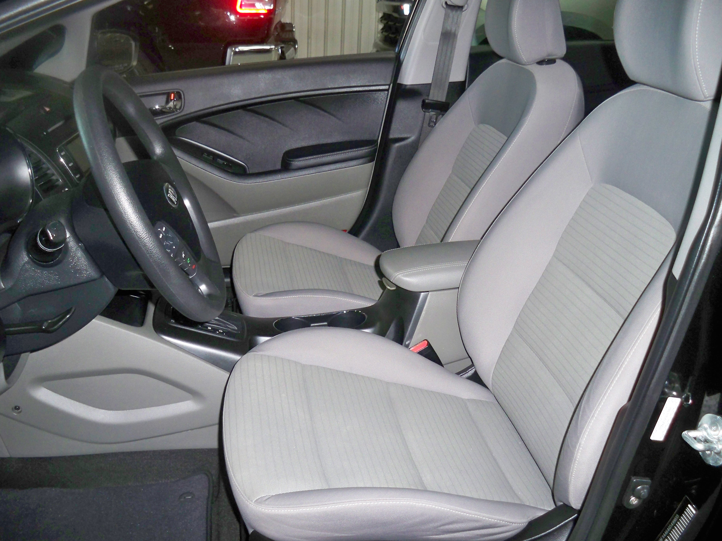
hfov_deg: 52.6
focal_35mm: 35
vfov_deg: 40.7
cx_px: 361
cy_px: 270
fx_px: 730
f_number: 3.1
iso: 200
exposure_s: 1/60
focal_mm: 6.3
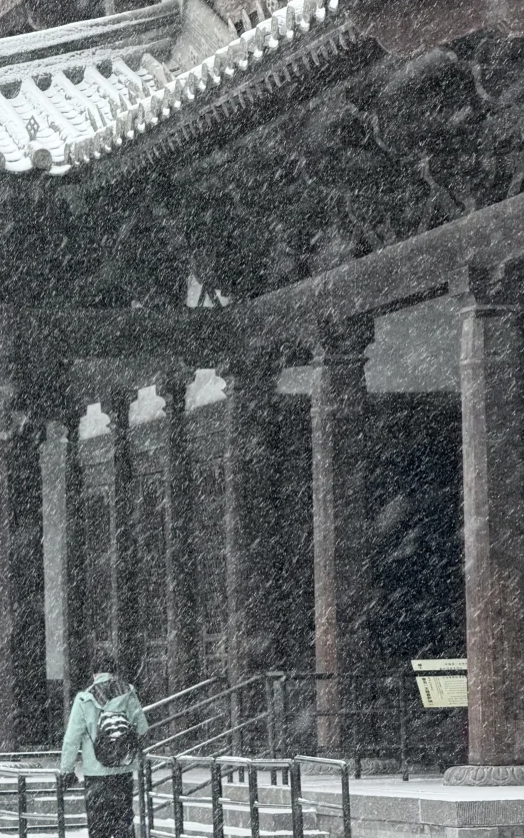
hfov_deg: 7.2
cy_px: 250
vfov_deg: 11.5
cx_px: 62
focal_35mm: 182
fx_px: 4161
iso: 80
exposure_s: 1/121
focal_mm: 16.89
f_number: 2.8
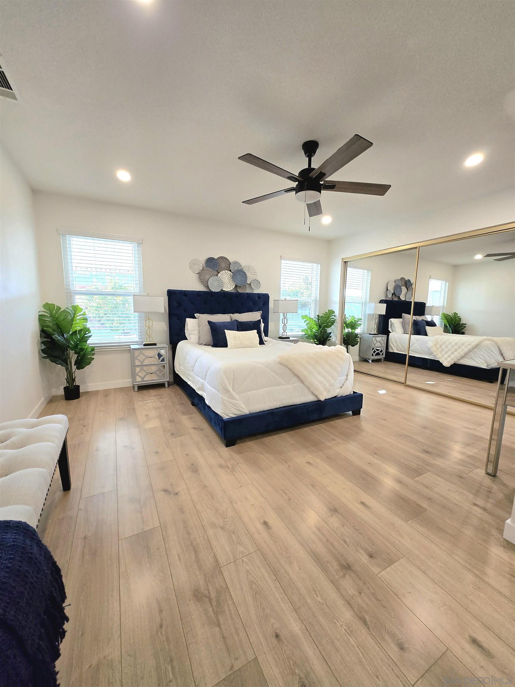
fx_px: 258
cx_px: 258
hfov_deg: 89.9
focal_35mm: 13
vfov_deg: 106.2
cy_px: 344
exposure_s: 1/60.2
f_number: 2.2
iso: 100
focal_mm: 1.7
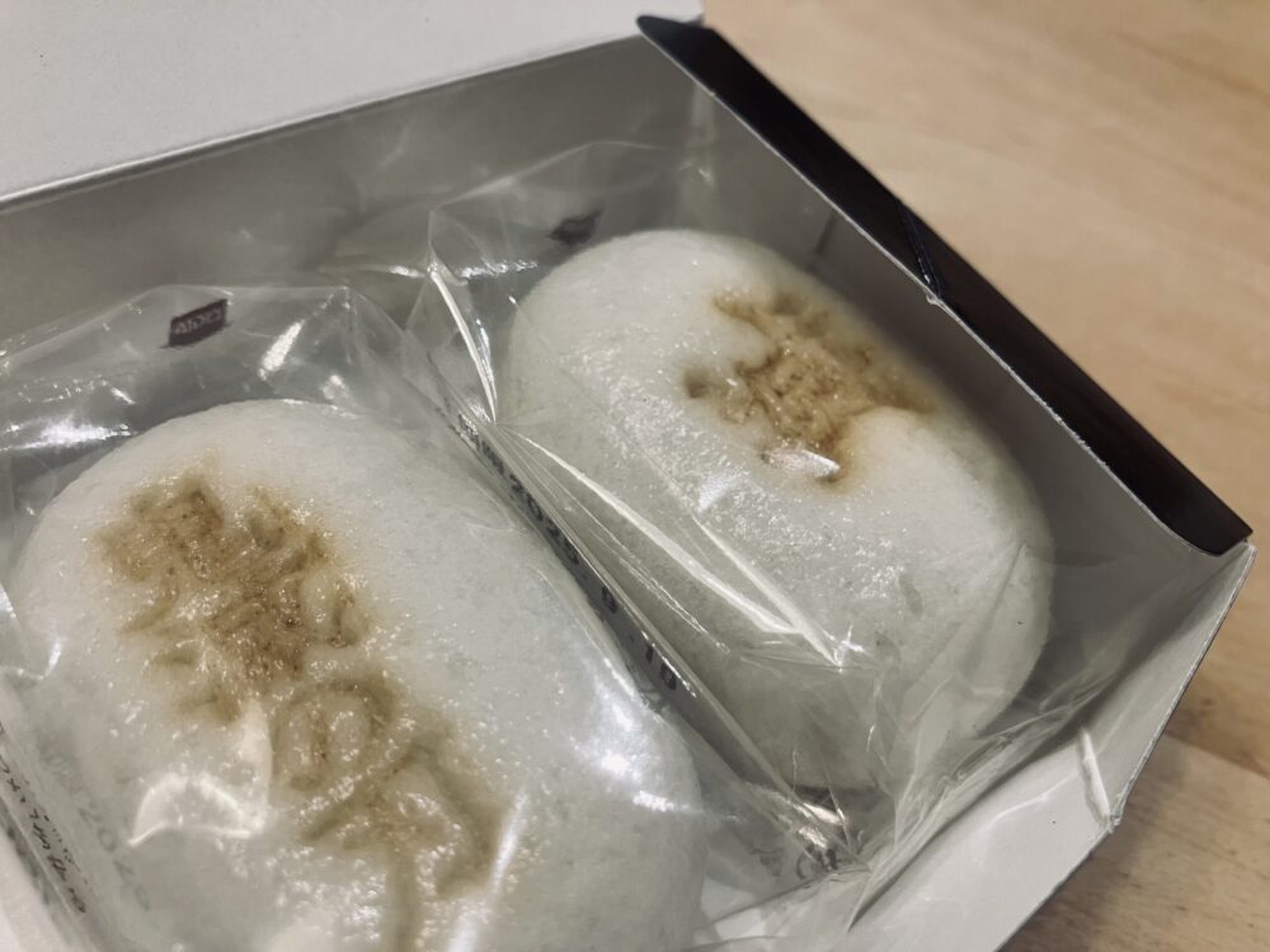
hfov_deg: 63.4
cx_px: 635
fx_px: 1027
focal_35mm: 28
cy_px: 476
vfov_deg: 49.7
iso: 64
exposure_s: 1/50
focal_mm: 3.99
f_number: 1.8
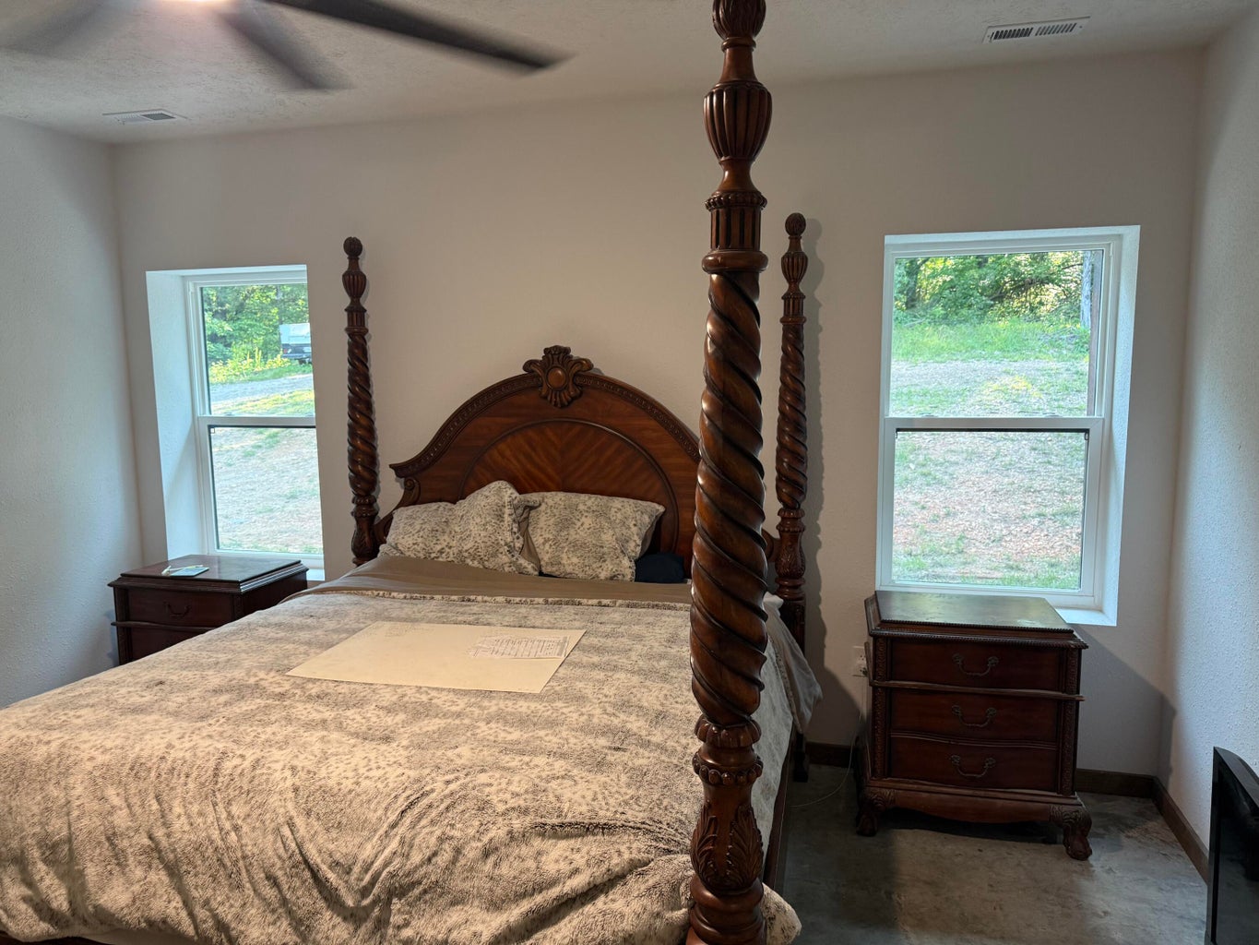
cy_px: 472
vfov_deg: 56.8
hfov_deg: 71.6
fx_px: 873
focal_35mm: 24
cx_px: 630
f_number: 1.78
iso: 160
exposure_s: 1/60
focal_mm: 6.76
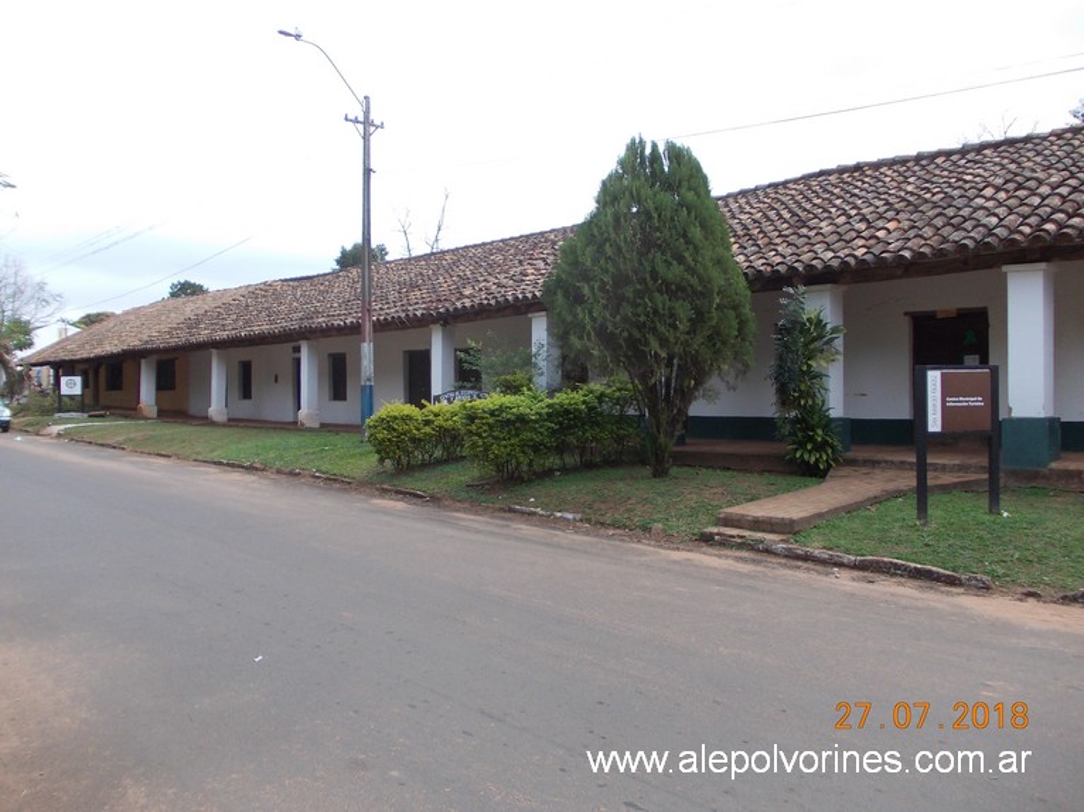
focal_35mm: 28
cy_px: 406
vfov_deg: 49.7
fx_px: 877
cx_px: 542
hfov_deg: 63.5
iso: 80
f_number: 2.7
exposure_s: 1/250
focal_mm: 4
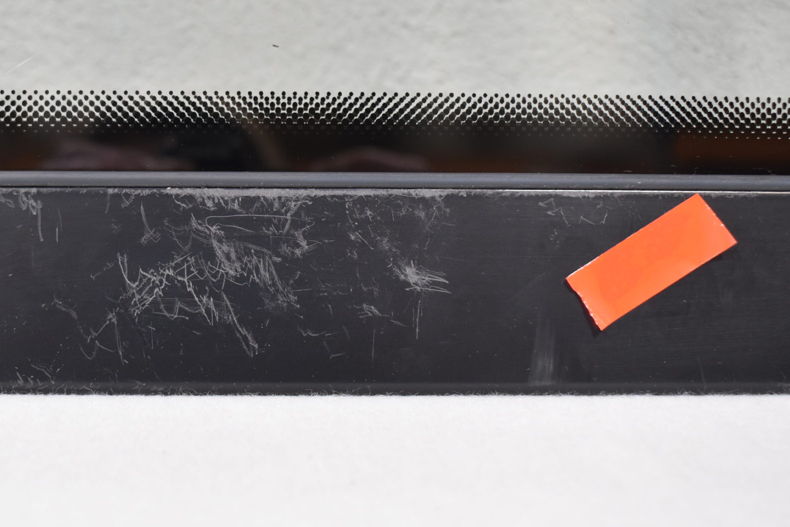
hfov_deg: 32.5
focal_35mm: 61
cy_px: 267
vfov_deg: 22.3
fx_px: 1334
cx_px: 223
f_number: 5
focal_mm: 25
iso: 800
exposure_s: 1/60
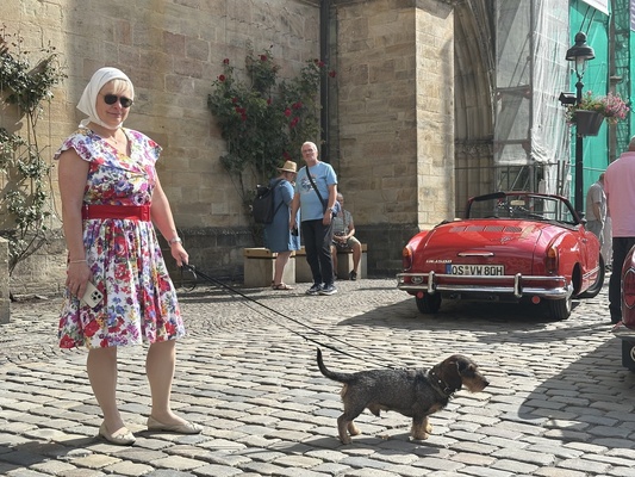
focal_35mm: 48
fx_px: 881
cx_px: 318
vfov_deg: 30.3
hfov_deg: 39.6
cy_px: 238
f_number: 1.78
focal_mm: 6.86
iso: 64
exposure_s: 1/2667
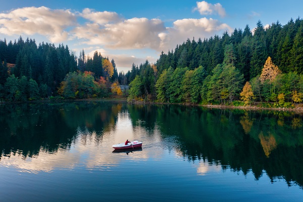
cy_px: 101
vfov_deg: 46.3
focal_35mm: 28
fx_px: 235
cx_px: 152
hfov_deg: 65.5
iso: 100
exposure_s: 1/60
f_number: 7.1
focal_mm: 10.26
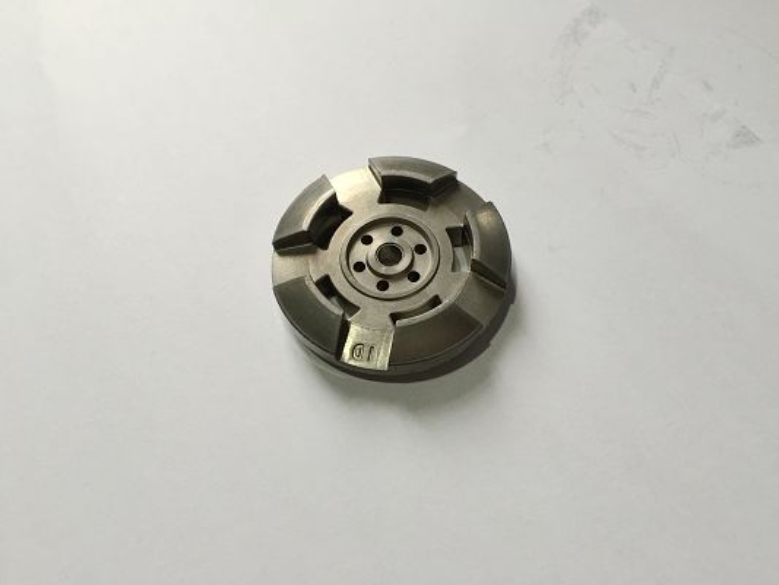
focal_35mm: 29
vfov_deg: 48.2
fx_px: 653
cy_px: 292
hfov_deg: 61.6
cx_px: 390
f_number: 2.2
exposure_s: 1/30
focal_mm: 4.15
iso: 50
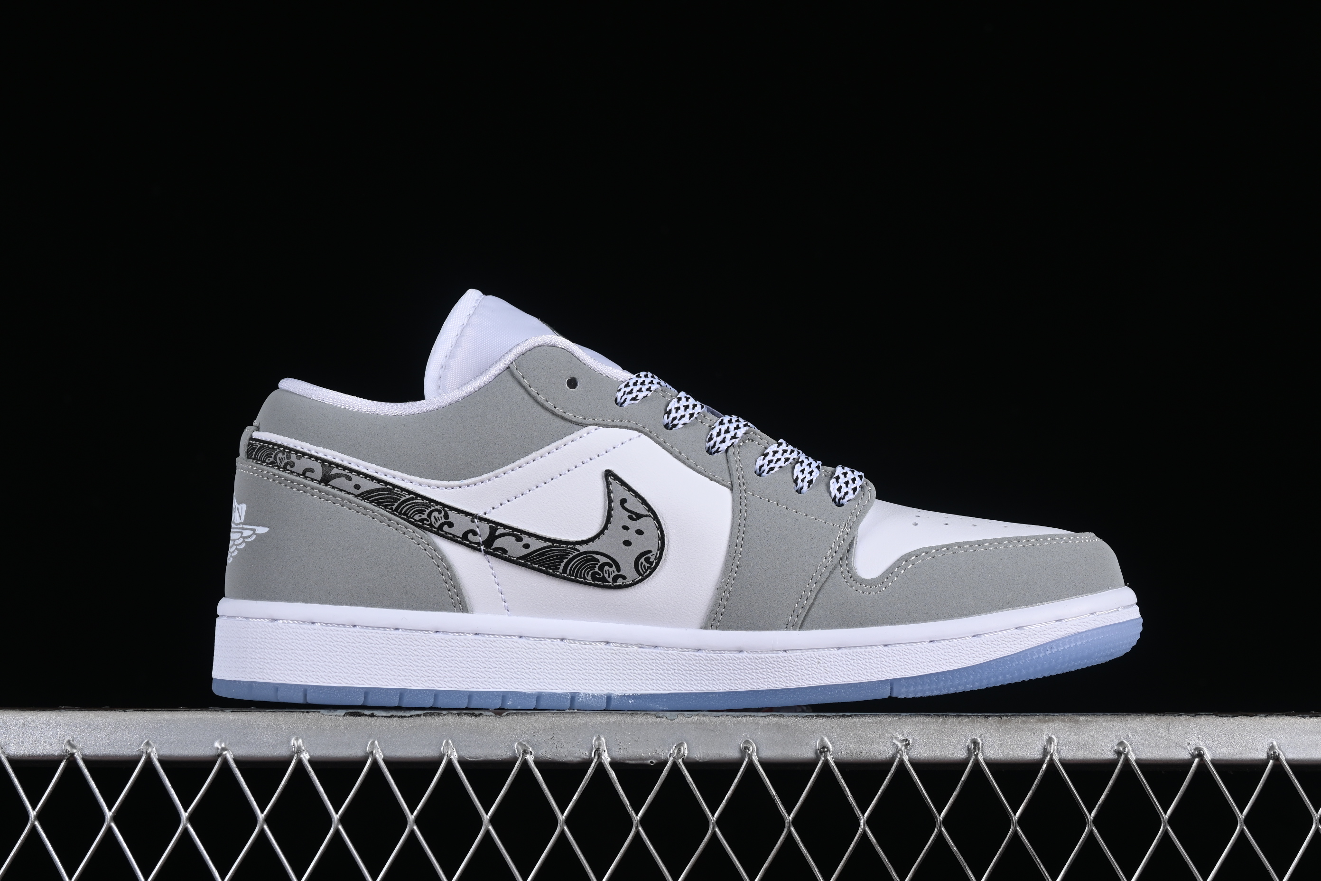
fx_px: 2752
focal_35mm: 75
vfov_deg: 18.2
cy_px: 440
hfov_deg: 27.0
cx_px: 660
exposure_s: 1/80
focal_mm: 50
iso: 160
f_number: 8
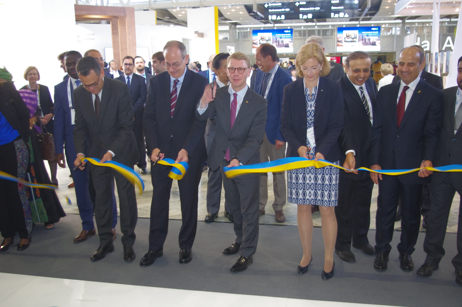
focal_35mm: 36
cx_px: 231
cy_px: 154
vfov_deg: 36.8
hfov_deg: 53.2
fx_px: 461
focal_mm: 24
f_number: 4
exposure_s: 1/20
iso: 800
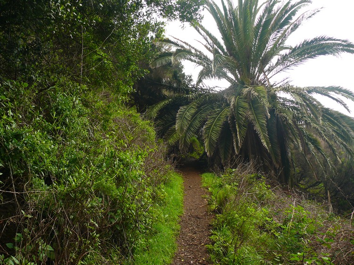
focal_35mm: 35
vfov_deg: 40.7
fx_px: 358
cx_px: 177
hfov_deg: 52.6
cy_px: 132
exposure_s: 1/80
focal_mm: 7.4
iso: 100
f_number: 2.8
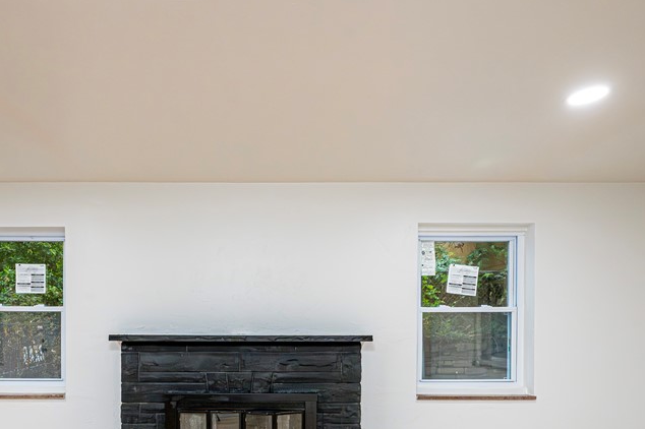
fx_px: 430
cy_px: 314
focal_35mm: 24
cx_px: 226
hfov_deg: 72.0
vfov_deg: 51.2
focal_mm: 14
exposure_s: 1/160
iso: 5000
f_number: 8
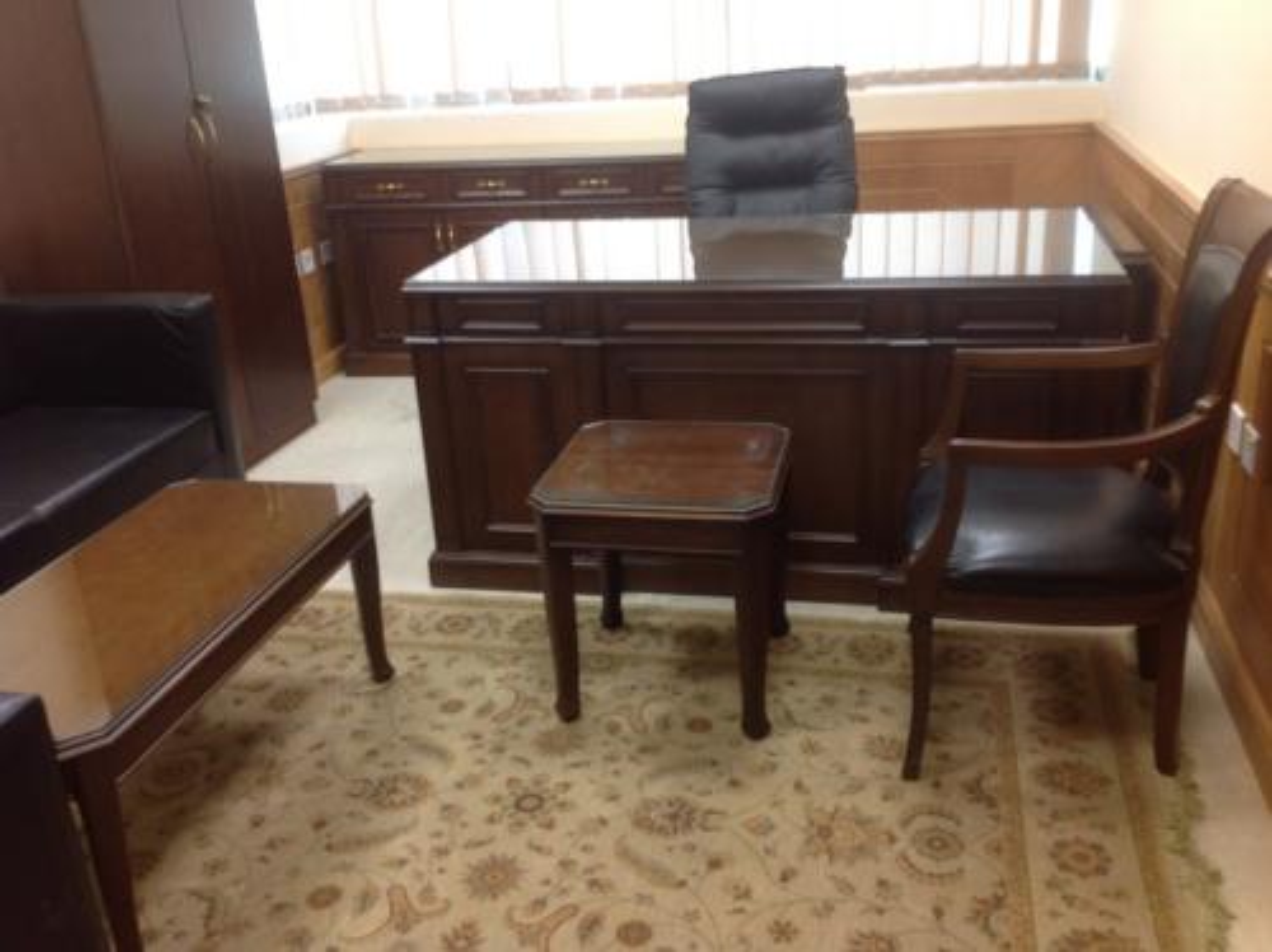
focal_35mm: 35
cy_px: 476
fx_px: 1285
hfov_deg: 52.7
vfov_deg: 40.6
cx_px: 636
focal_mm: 4.28
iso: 100
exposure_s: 1/15
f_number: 2.4
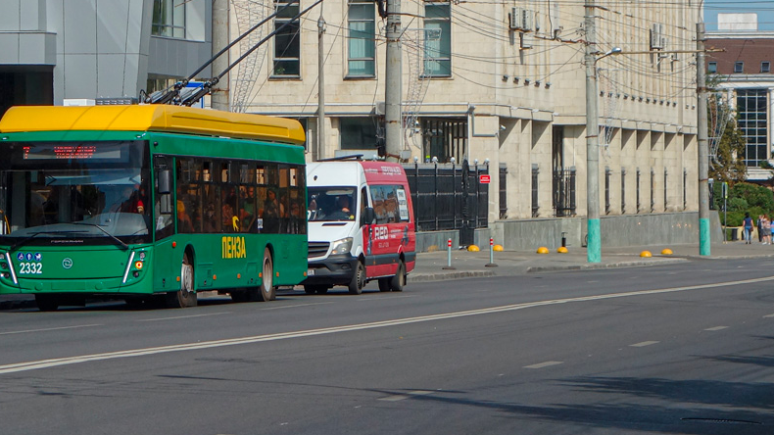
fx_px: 4083
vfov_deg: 6.1
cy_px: -17
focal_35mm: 199
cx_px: 152
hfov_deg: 10.8
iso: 80
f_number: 7.1
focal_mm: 37.1
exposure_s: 1/500
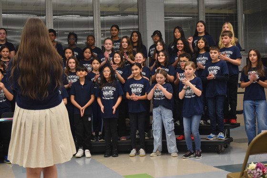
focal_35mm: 57
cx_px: 134
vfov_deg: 23.8
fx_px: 423
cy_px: 89
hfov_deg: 35.0
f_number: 4.8
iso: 1000
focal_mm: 38
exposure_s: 1/60
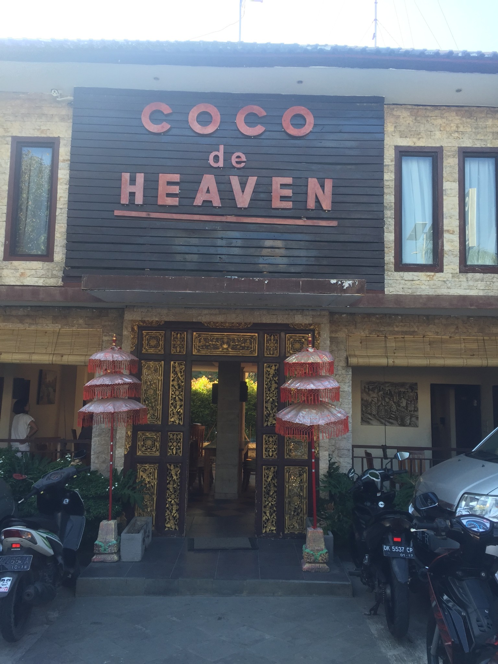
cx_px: 249
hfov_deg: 48.2
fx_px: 556
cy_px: 332
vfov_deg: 61.7
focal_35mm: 29
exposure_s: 1/120
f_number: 2.2
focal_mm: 4.15
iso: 32
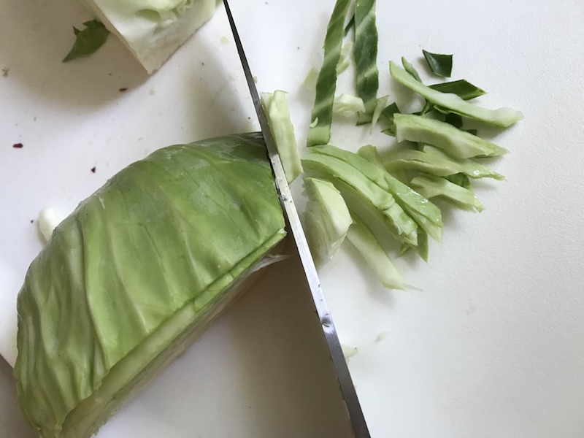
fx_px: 472
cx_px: 292
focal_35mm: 28
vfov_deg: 49.7
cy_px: 219
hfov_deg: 63.4
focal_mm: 3.99
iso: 32
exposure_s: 1/30
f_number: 1.8
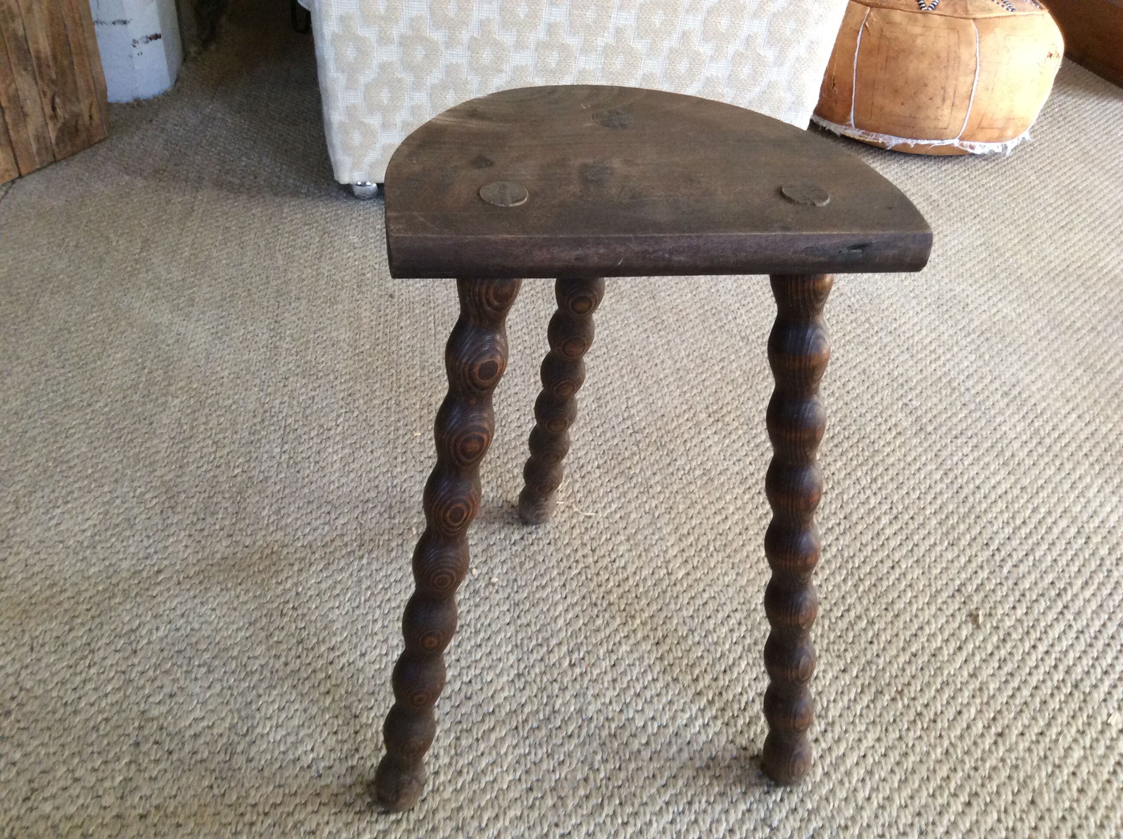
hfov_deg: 56.9
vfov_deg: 44.1
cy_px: 420
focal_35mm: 32
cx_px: 562
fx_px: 1037
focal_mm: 3.3
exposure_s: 1/25
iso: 100
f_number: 2.4
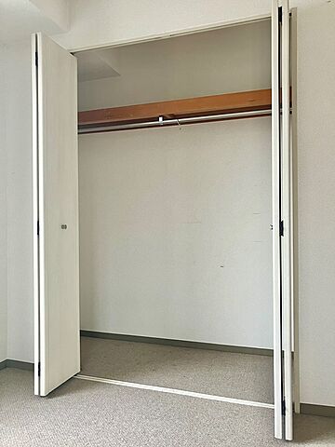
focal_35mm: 28
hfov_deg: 49.7
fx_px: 361
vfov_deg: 63.4
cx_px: 168
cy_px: 224
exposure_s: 1/60
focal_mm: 3.99
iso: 125
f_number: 1.8
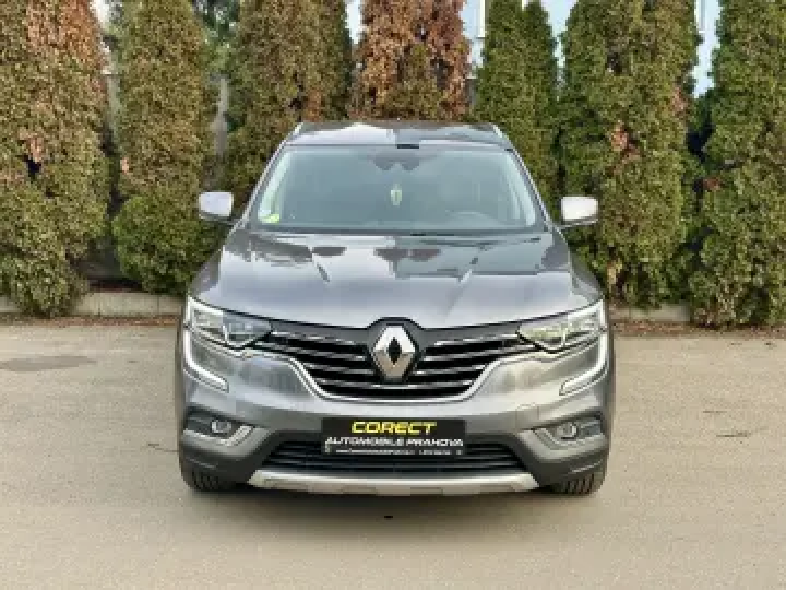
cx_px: 393
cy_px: 295
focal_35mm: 48
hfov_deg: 39.7
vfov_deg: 30.3
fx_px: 1090
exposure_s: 1/631
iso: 64
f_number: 1.78
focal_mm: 6.86
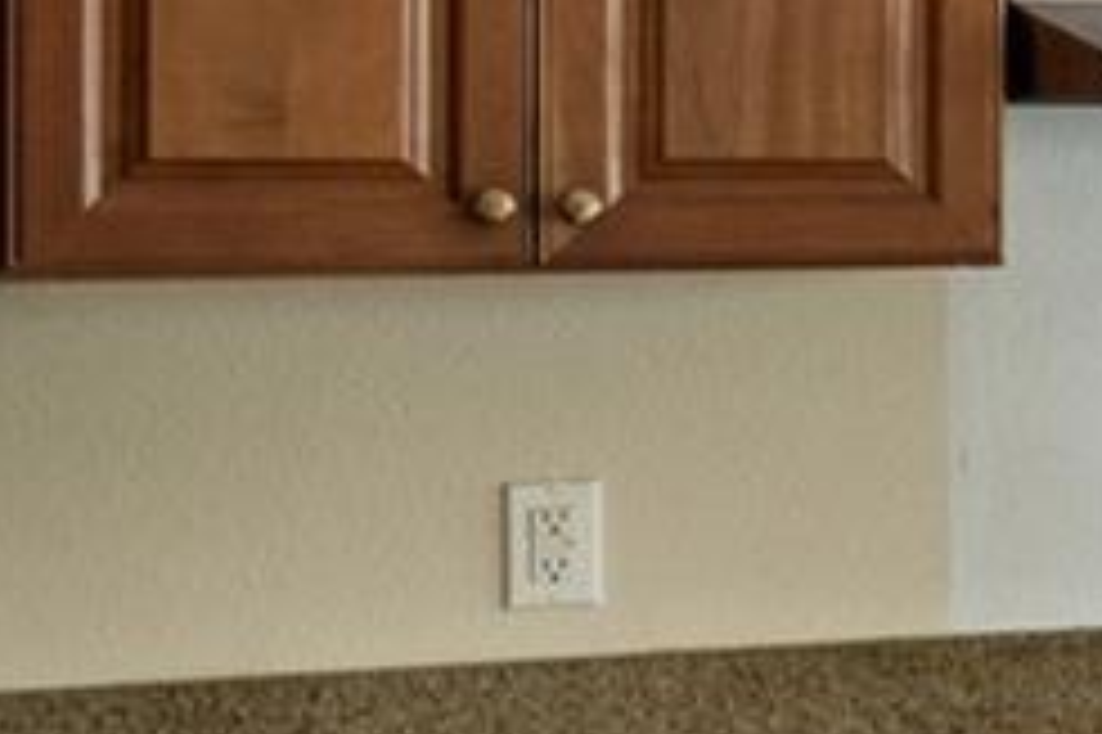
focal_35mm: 129
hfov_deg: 10.6
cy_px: 144
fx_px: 3953
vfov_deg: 10.6
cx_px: 3360
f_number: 10
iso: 800
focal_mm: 19.8
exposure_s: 1/4
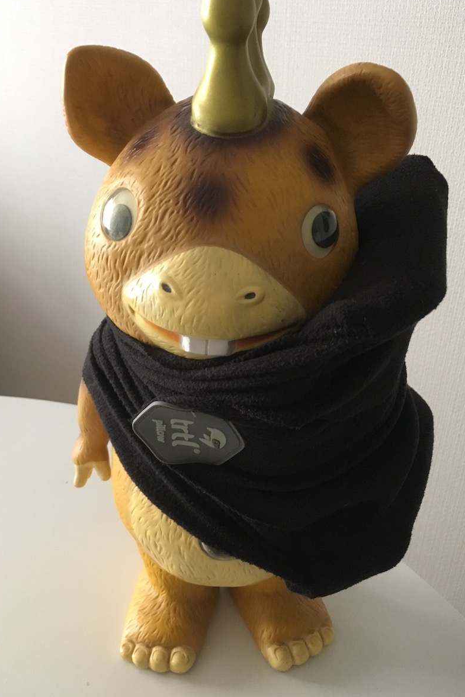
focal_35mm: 31
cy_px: 341
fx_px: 600
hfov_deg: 42.3
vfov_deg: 60.3
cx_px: 243
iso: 200
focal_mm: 4.15
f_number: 2.2
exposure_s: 1/15
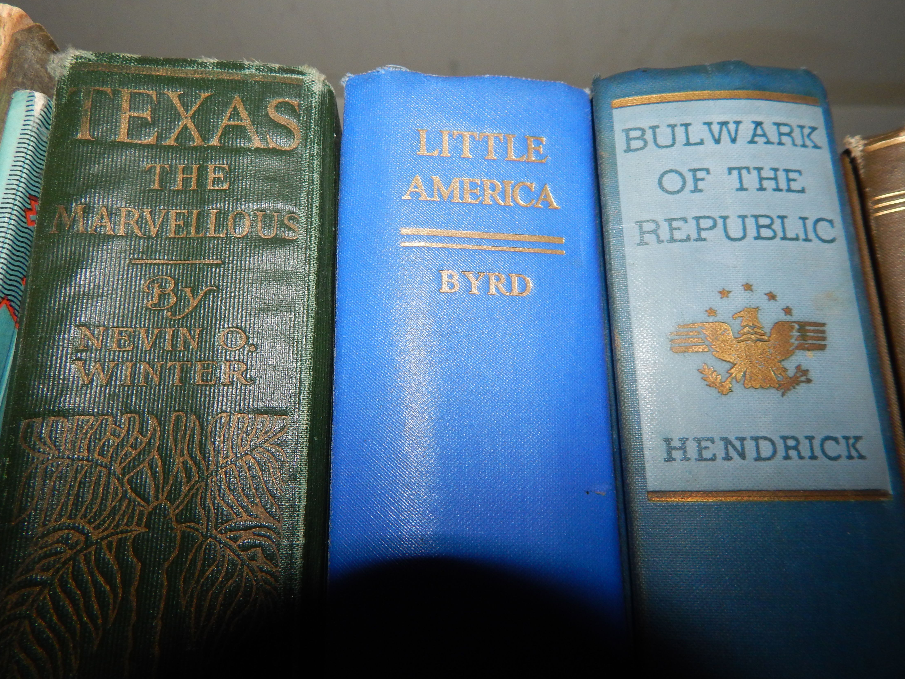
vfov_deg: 56.8
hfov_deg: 71.6
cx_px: 441
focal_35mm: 24
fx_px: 627
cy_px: 339
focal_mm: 4
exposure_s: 1/30
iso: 200
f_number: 6
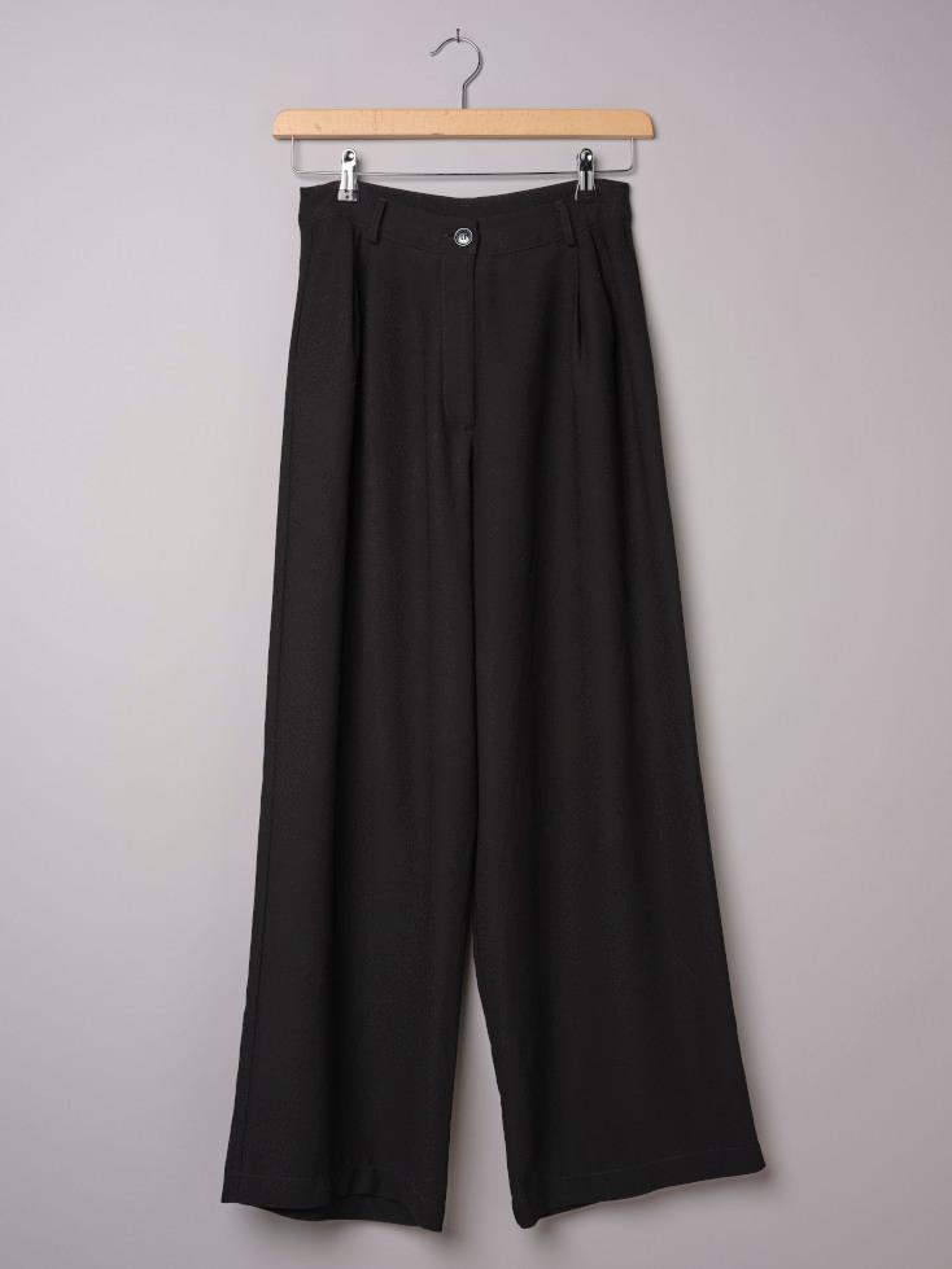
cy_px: 634
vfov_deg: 38.2
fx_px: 1834
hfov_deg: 29.1
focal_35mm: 50
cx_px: 476
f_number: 8
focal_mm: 63
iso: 100
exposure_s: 1/125
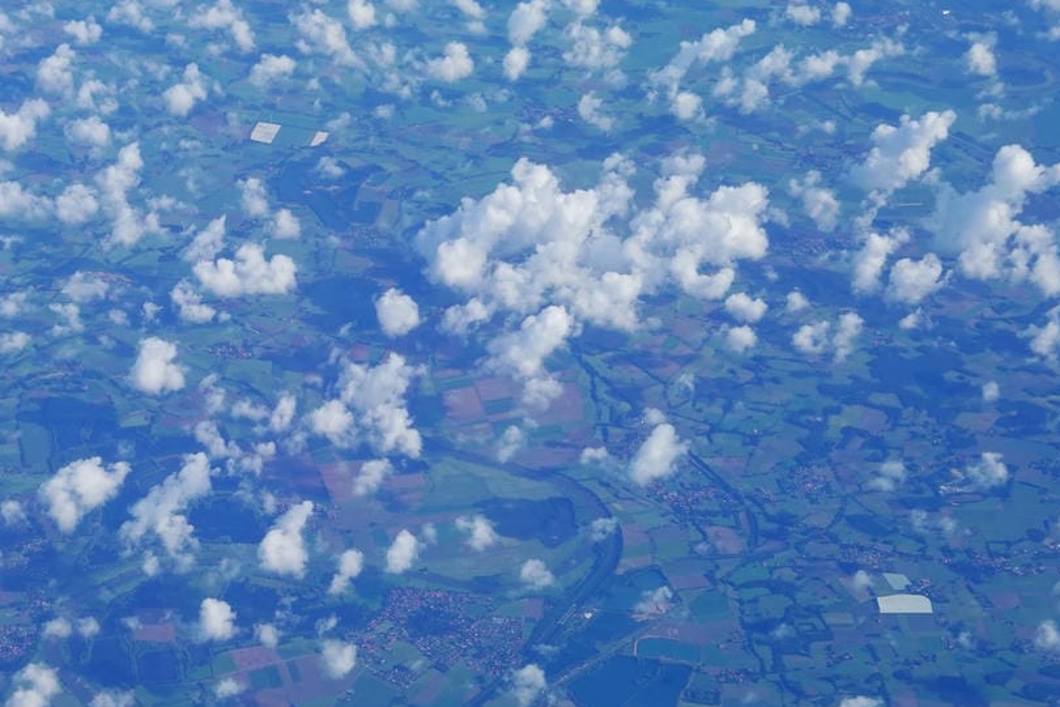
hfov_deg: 18.8
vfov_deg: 12.7
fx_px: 3180
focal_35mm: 108
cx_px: 303
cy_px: 346
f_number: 5.6
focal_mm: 26.9
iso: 100
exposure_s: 1/500
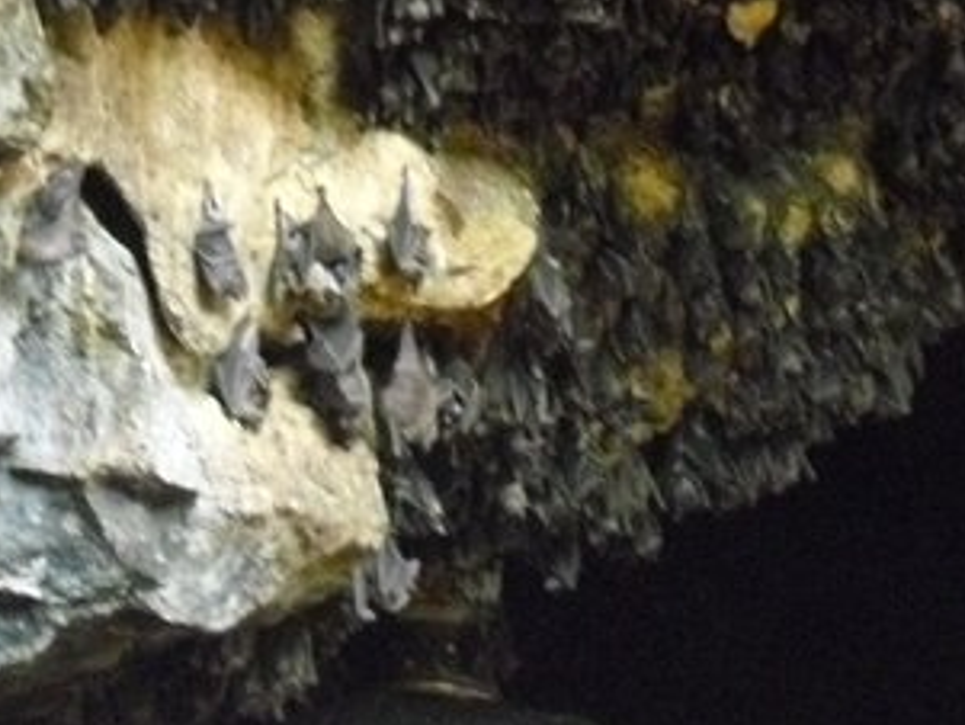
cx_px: 426
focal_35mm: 101
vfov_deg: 14.5
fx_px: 2817
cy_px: 32
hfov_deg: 19.4
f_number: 2.8
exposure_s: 1/40
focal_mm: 6.2
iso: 800
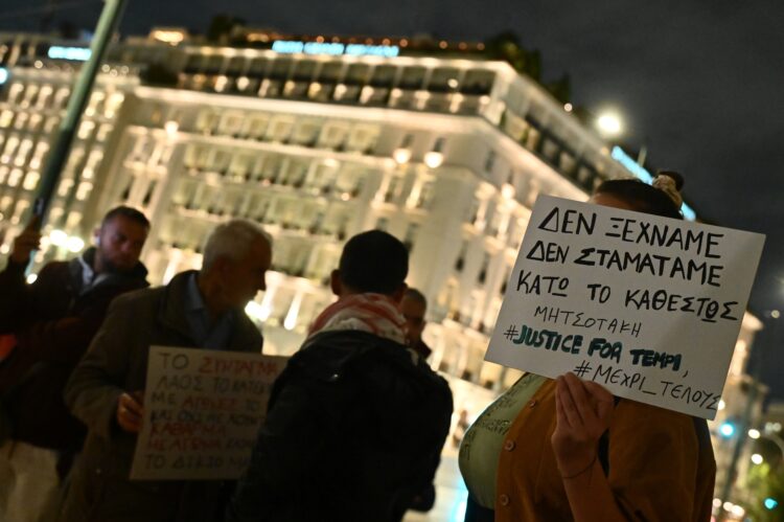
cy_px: 261
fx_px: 1045
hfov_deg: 41.1
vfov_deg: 28.0
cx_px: 392
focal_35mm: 48
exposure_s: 1/60
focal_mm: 48
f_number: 4
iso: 11400
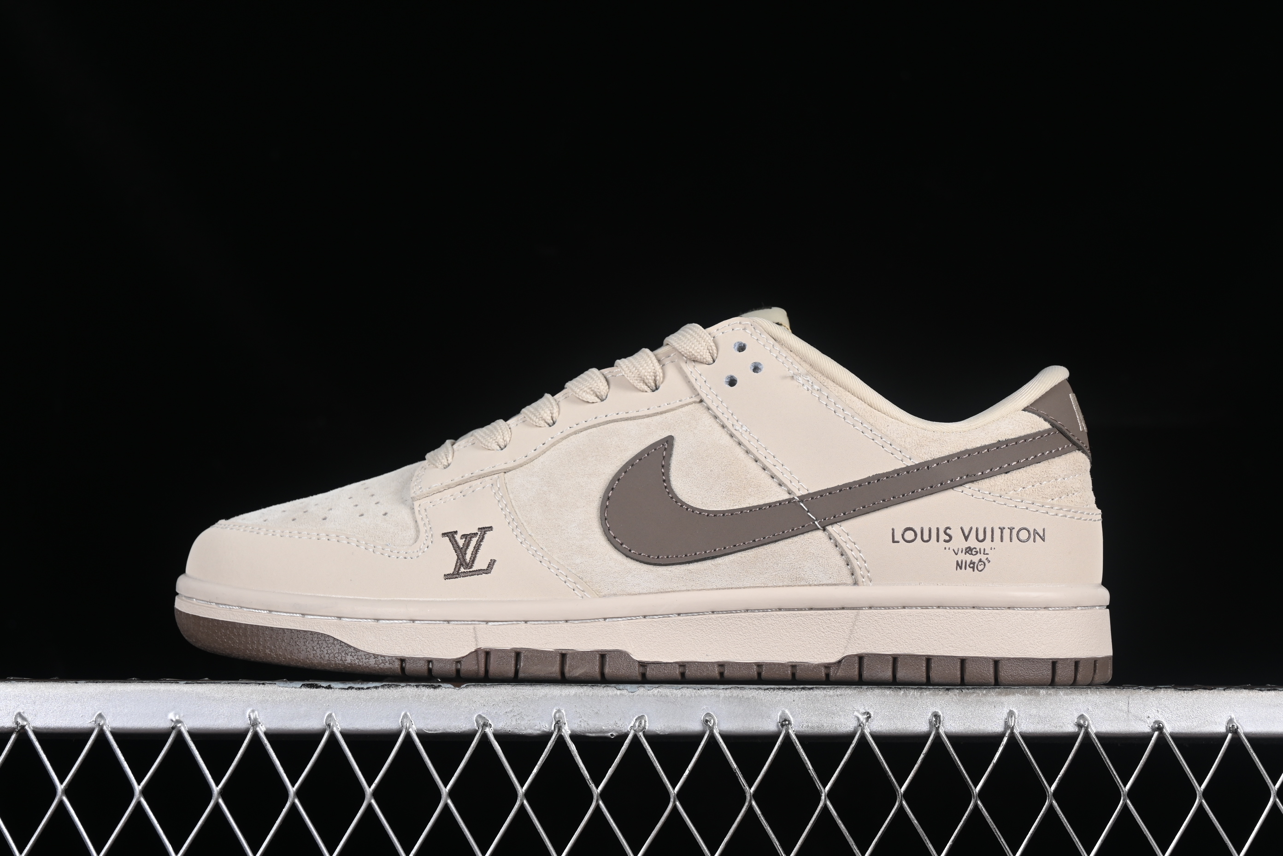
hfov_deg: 27.0
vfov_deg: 18.2
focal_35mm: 75
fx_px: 2673
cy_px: 428
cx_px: 642
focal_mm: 50
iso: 160
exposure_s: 1/80
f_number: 8
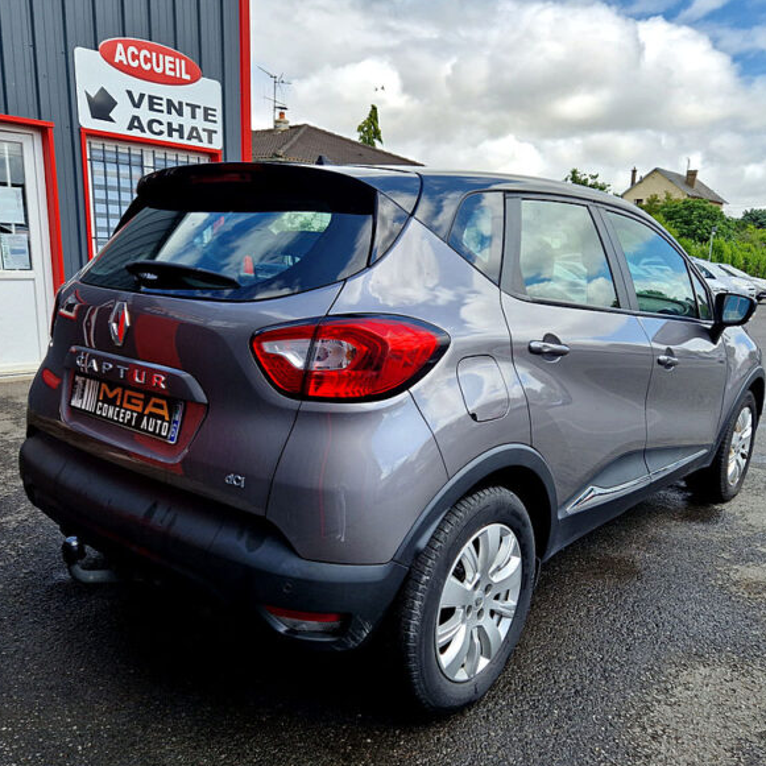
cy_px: 394
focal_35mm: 28
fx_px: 701
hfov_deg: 57.3
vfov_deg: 57.3
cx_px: 382
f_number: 1.8
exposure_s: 1/1072
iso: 50
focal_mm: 5.4
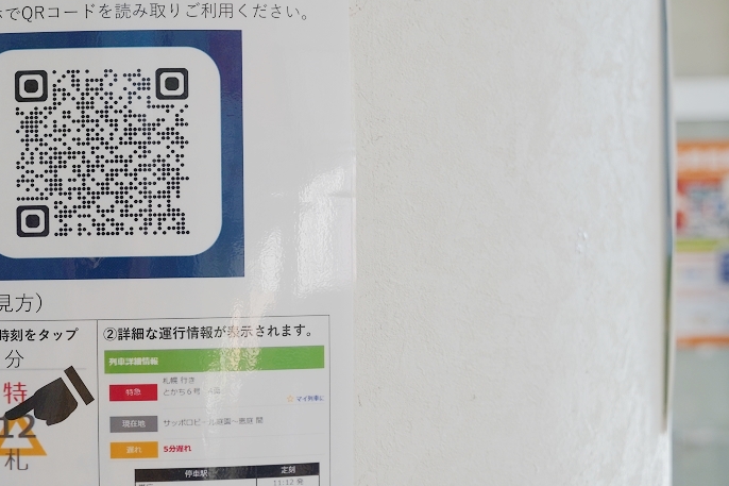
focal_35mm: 63
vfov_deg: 21.6
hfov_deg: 30.8
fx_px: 1275
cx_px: 102
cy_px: 248
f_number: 4
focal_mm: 36
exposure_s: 1/160
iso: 320
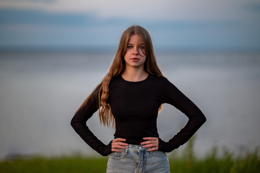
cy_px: 86
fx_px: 758
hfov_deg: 19.5
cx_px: 130
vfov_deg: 13.0
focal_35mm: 105
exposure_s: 1/1000
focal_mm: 105
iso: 200
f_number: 1.4
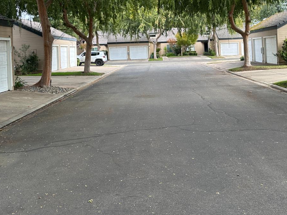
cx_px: 154
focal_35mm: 40
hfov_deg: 46.8
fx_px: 332
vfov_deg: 35.0
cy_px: 47
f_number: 1.78
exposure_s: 1/587
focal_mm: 6.86
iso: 80
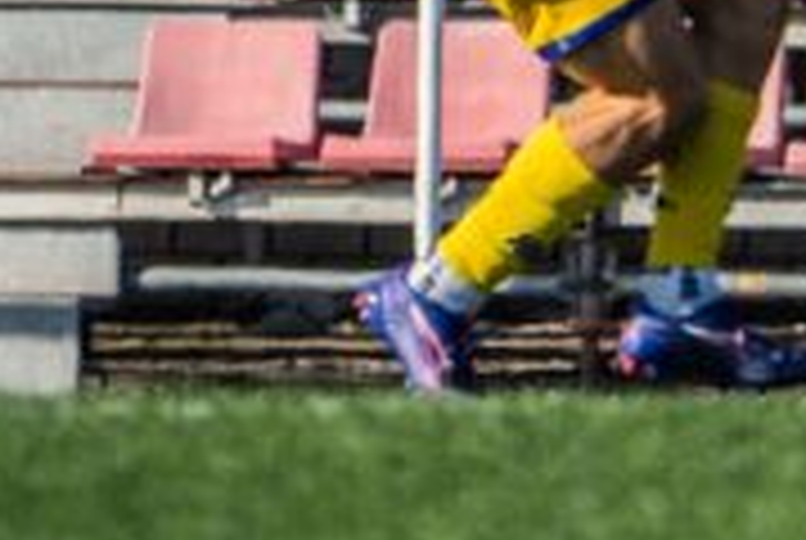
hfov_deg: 1.6
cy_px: -166
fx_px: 28122
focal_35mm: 1254
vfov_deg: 1.1
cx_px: 1229
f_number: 4
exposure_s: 1/1250
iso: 125
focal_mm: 200
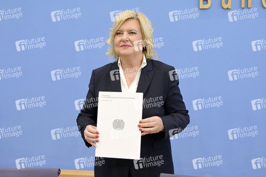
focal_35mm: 40
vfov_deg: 33.4
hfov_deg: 48.5
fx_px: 295
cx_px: 133
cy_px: 88
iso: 4000
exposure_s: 1/640
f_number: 5
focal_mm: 40
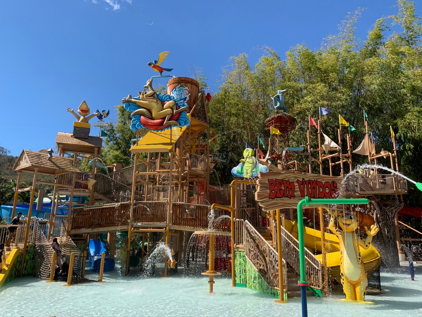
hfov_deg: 67.3
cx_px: 211
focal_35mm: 26
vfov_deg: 53.1
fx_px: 317
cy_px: 158
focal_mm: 4.25
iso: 25
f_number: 1.8
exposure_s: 1/1634
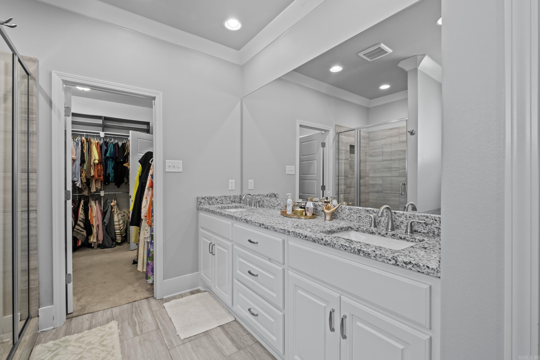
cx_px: 270
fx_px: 225
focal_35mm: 15
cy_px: 180
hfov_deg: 100.4
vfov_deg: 77.3
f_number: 9
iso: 800
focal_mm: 10
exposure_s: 1/4
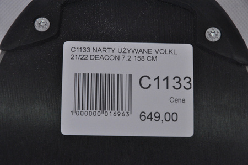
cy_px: 82
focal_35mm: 158
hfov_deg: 13.1
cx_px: 124
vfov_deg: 8.7
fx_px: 1084
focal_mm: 105
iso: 3200
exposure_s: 1/125
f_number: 9.5
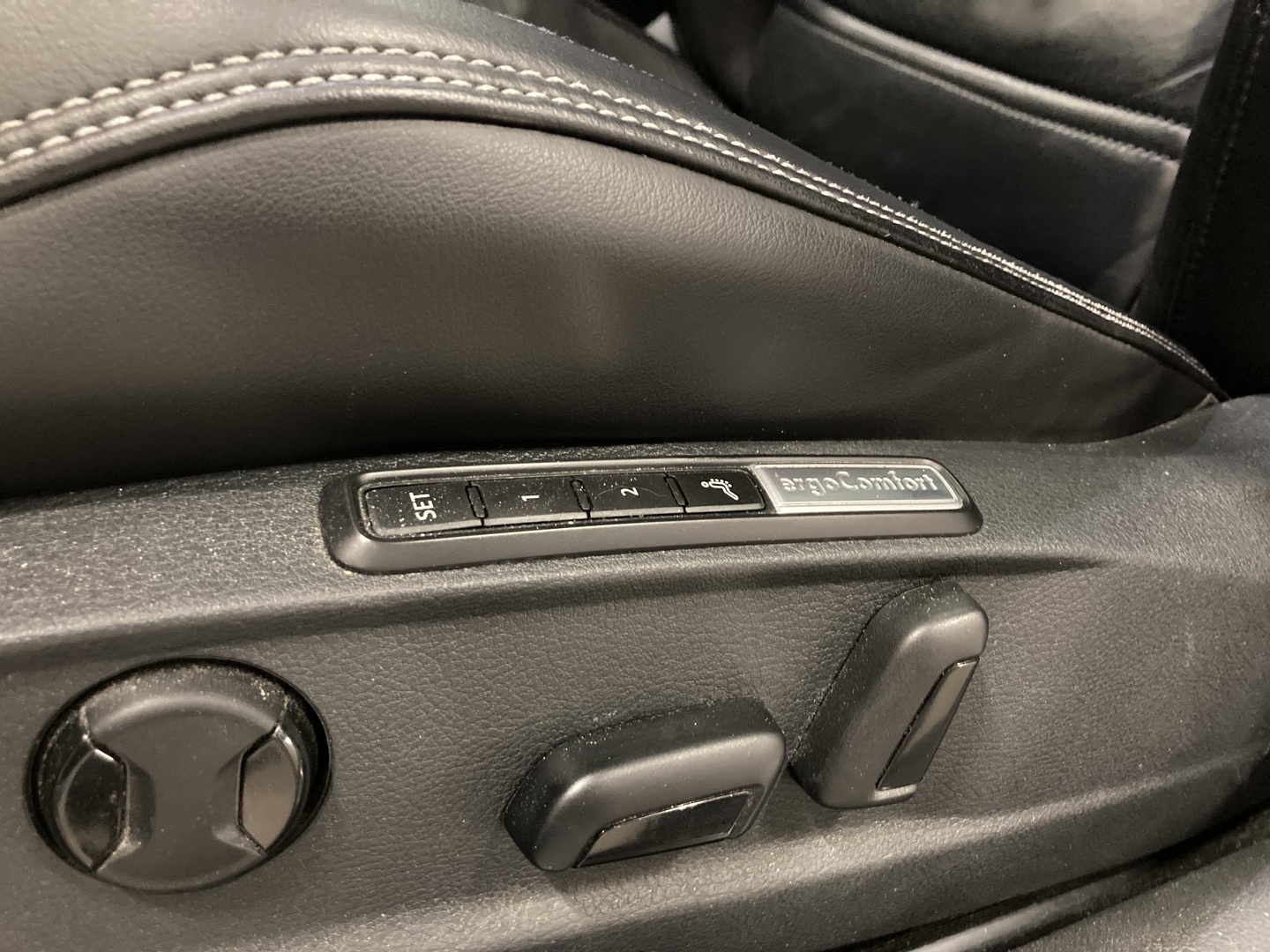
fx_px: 1027
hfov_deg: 63.4
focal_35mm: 28
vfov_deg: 49.7
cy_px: 476
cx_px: 635
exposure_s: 1/20
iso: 640
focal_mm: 3.99
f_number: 1.8
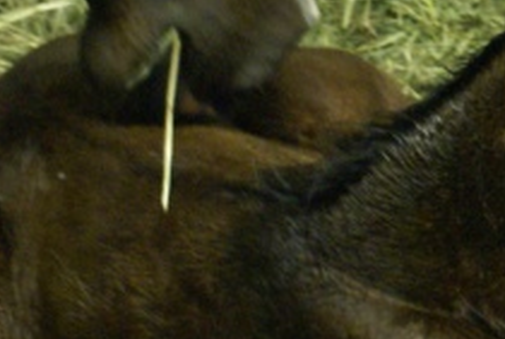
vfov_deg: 5.4
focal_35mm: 255
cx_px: 568
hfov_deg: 8.0
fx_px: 3591
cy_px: 90
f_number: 5.6
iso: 800
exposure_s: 1/10
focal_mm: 35
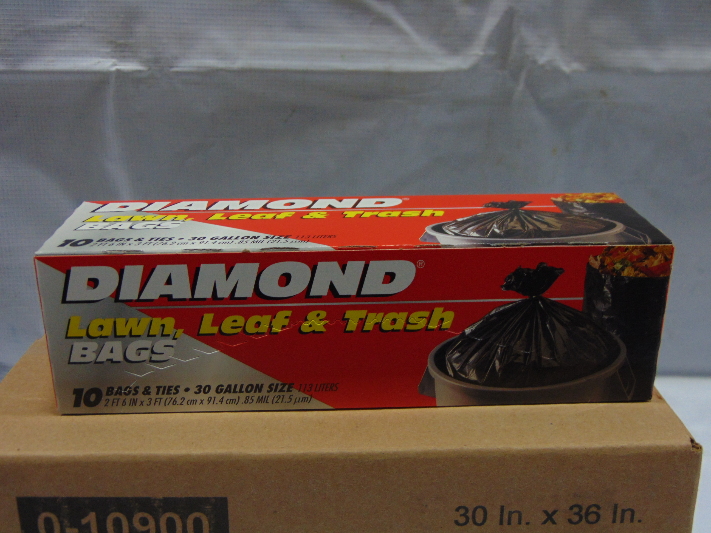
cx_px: 356
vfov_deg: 34.3
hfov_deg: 44.8
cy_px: 266
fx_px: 863
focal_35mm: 42
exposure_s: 1/30
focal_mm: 7.6
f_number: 3.3
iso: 160
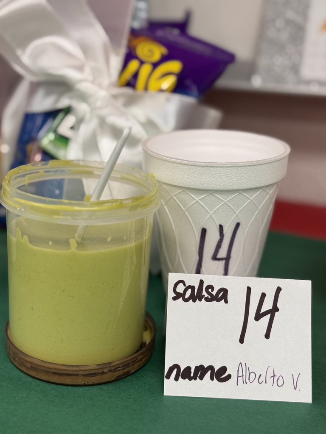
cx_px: 163
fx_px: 603
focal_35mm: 48
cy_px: 217
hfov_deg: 30.3
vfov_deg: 39.7
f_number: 1.78
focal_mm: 6.76
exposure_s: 1/60
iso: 64
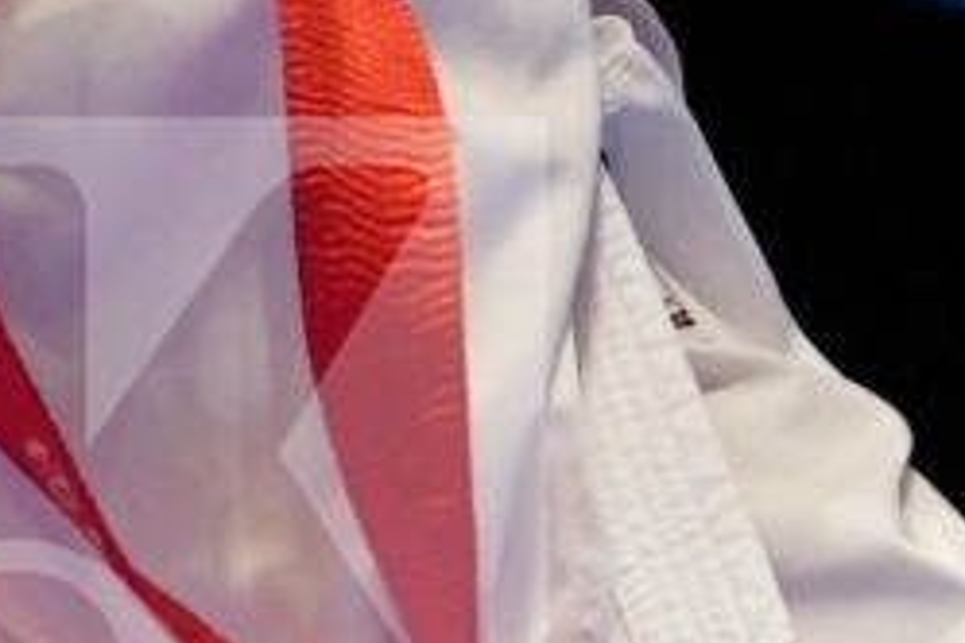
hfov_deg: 1.4
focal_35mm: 1455
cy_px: -906
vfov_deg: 0.9
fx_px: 38999
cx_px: 2814
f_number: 2.8
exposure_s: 1/1000
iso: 1600
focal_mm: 134
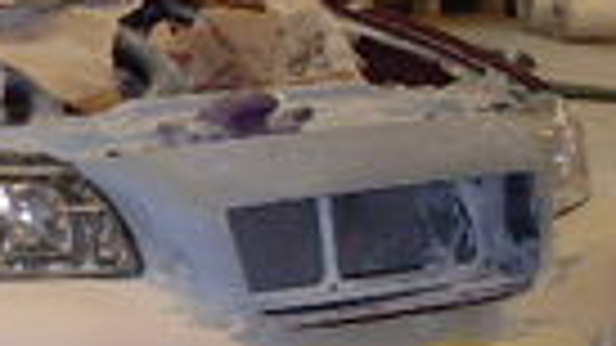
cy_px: 18
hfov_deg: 10.5
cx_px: -490
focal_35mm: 193
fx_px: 3152
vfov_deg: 6.3
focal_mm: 6.3
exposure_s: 1/45
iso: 120
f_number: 2.8
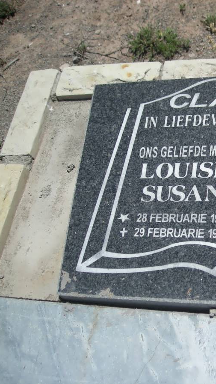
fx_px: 519
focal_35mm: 51
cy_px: 192
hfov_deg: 22.2
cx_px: 240
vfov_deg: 40.6
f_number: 5.7
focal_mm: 5.7
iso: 50
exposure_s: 1/400
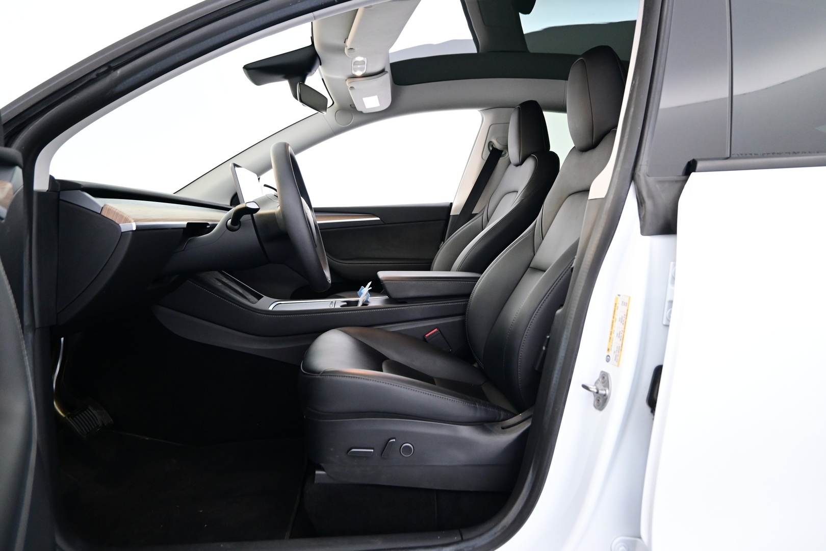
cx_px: 413
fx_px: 551
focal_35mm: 24
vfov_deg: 53.1
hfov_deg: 73.7
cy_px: 276
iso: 1600
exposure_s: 1/25
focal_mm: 16
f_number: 3.5
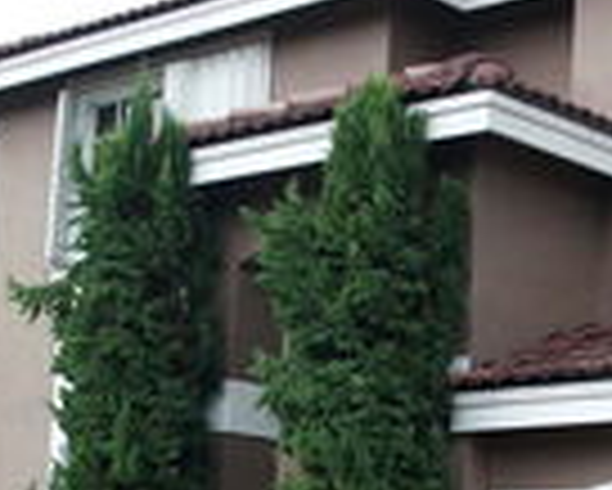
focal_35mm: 110
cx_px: 430
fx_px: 1994
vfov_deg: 13.8
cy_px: 503
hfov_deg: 17.4
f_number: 7.3
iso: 100
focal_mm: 6.3
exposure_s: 1/100
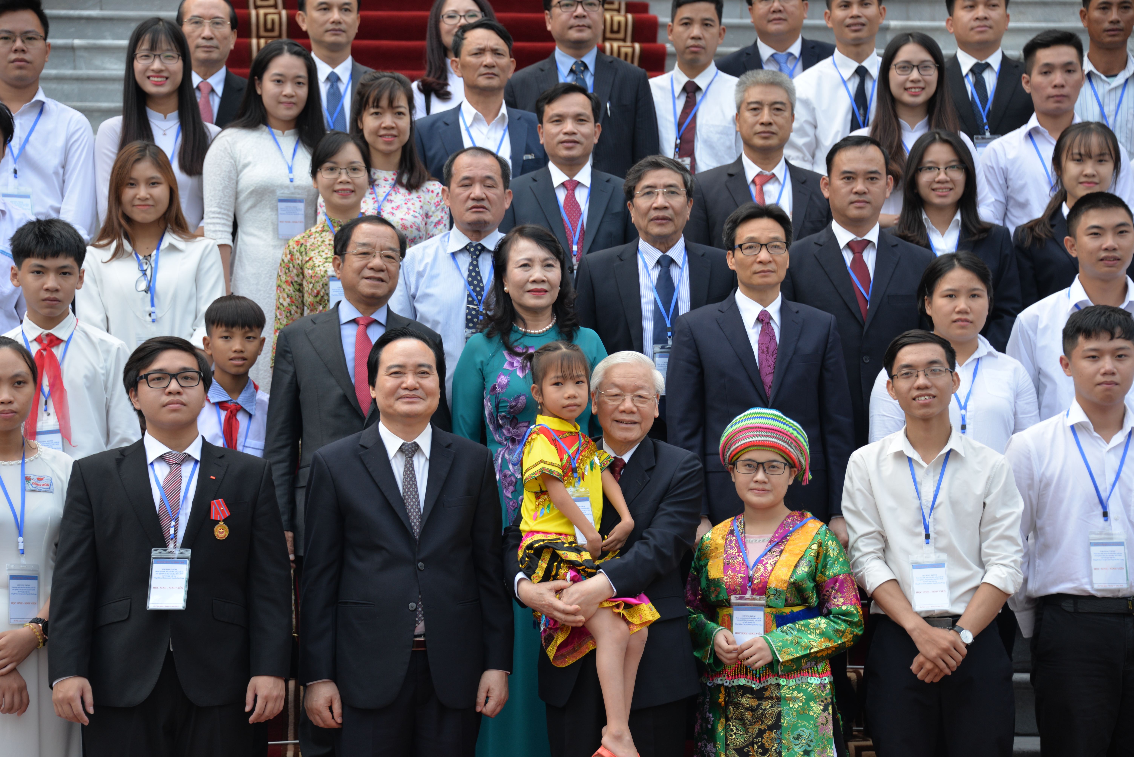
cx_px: 567
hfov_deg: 18.3
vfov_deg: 12.2
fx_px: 3529
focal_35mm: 112
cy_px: 378
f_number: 5.3
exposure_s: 1/250
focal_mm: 112
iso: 400
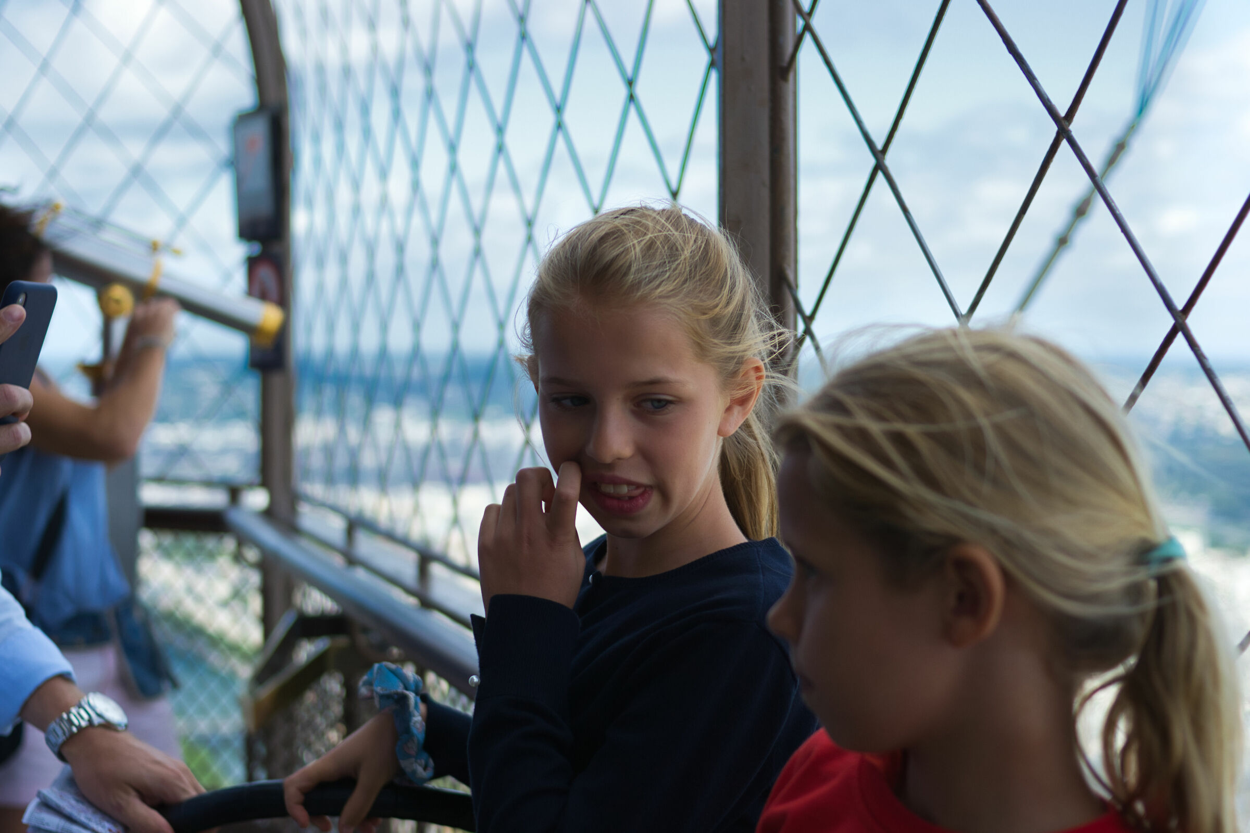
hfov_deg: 37.9
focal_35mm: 52
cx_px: 625
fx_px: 1823
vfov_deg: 25.8
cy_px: 416
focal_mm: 35
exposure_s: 1/2500
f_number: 2
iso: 200
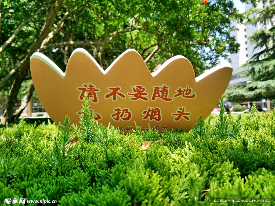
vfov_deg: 56.8
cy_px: 103
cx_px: 138
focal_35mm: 24
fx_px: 191
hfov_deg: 71.6
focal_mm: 4.1
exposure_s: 1/458
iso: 70
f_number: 1.7
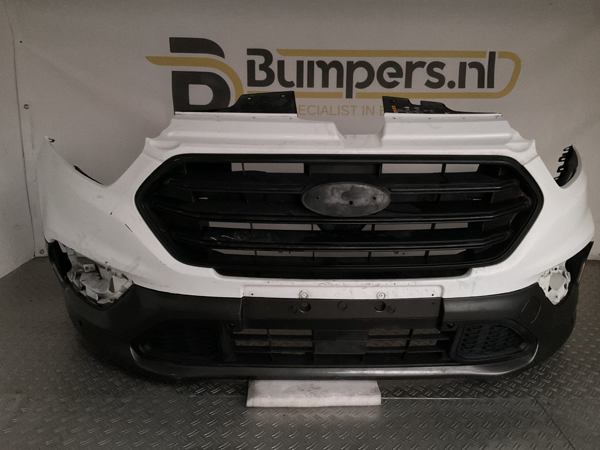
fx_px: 503
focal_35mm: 29
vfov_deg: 48.2
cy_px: 225
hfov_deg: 61.7
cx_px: 300
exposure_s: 1/20
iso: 500
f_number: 1.8
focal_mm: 3
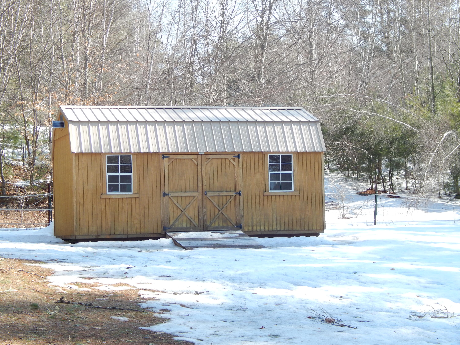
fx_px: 1249
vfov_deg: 15.7
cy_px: 172
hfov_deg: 20.9
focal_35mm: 94
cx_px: 230
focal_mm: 16.6
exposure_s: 1/200
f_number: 4.4
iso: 125
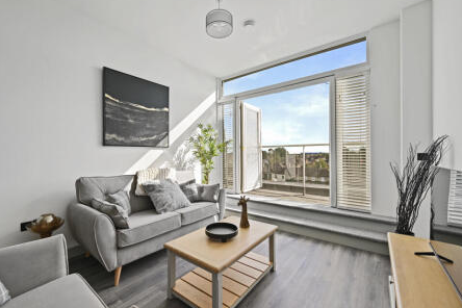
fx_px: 192
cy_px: 158
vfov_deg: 77.3
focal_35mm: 15
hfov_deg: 100.3
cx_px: 221
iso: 100
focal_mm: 14
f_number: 7.1
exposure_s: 1/13
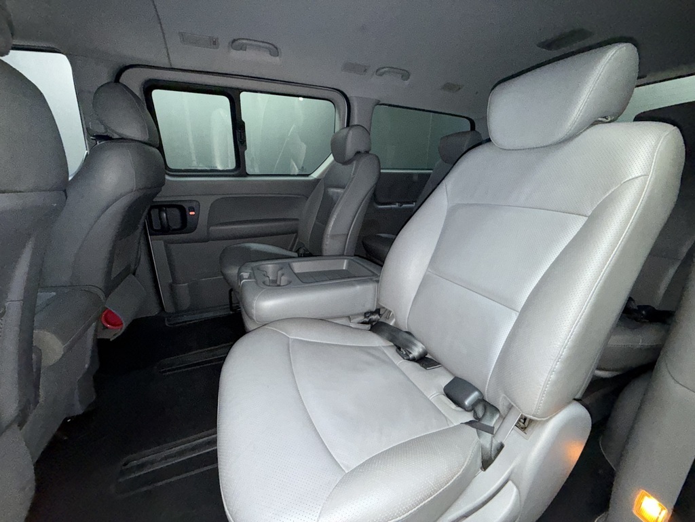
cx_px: 348
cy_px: 261
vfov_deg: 85.7
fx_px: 281
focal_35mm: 14
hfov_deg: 102.1
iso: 320
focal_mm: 2.22
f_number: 2.2
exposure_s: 1/60
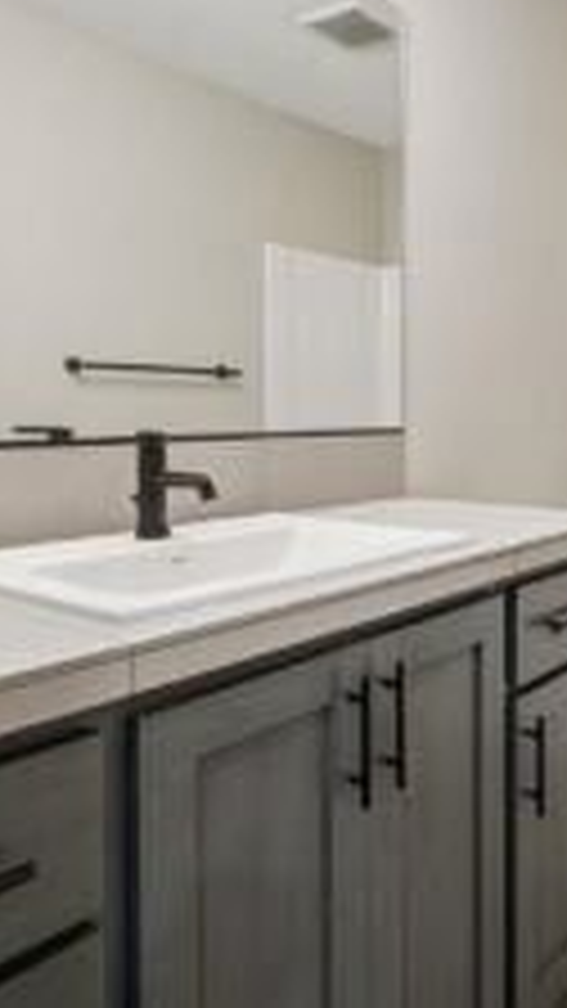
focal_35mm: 30
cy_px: 412
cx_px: 531
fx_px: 802
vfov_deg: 63.8
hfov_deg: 36.1
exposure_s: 1/3.33
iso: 400
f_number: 8
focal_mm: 16
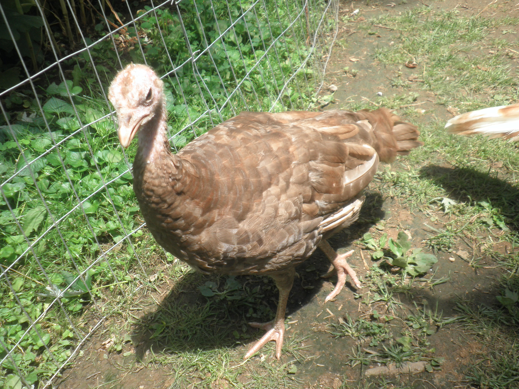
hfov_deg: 50.1
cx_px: 260
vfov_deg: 38.7
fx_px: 555
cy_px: 194
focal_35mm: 37
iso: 64
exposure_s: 1/160
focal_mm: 6.5
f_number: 3.1
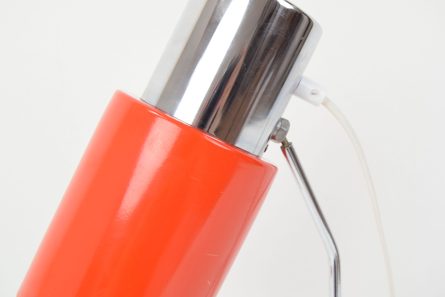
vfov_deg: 26.5
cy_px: 148
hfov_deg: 38.9
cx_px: 222
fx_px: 631
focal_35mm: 51
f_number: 7.1
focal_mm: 34
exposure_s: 1/200
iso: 1600
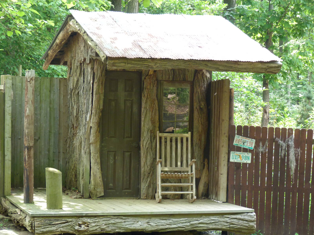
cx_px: 157
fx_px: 1197
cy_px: 118
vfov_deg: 11.2
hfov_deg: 14.9
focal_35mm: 132
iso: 200
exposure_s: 1/80
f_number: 3.6
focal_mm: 23.8
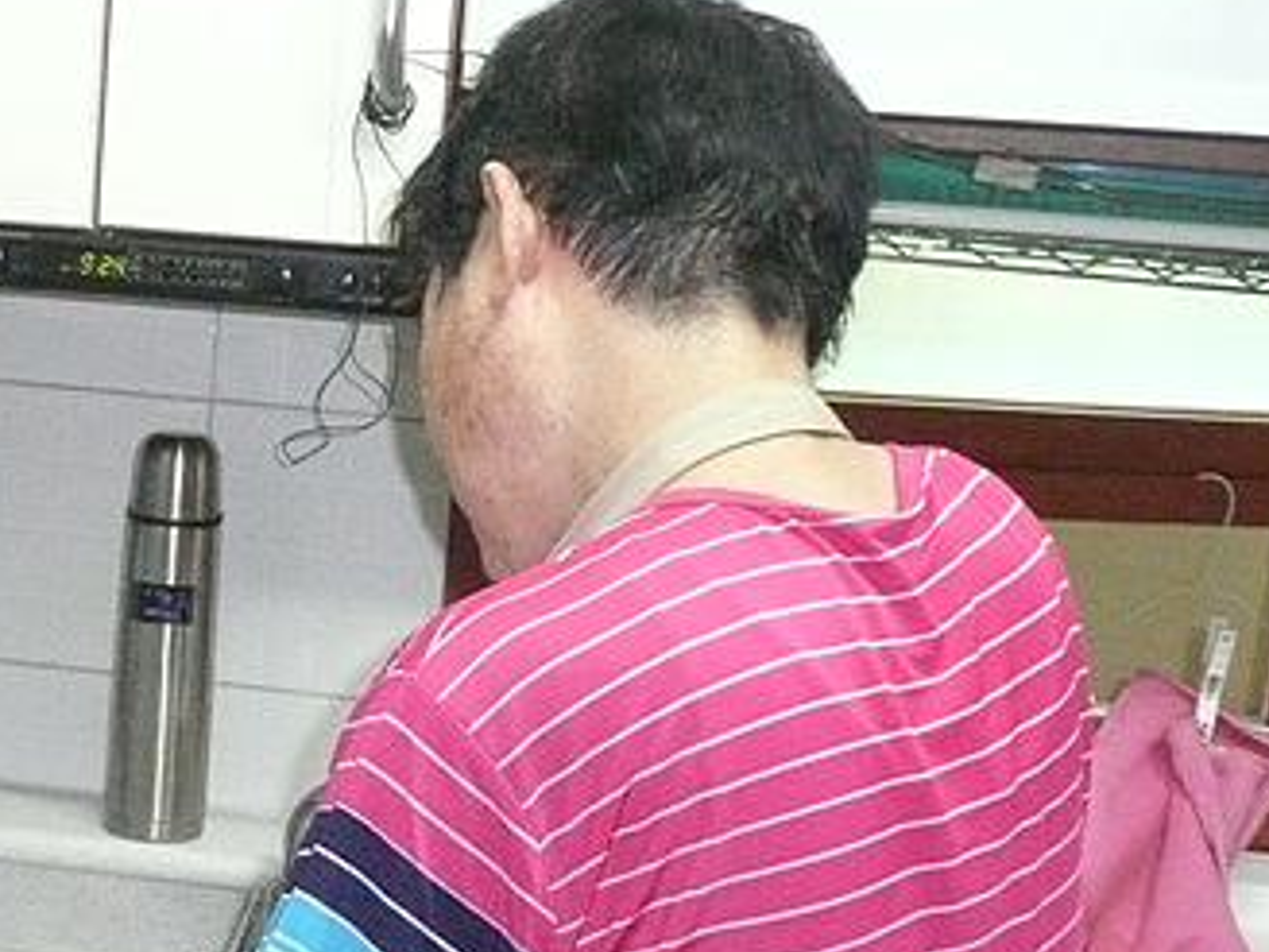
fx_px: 2859
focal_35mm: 78
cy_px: 813
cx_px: 201
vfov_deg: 18.7
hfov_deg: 24.5
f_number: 3.9
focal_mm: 6.5
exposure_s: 1/100
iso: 1250
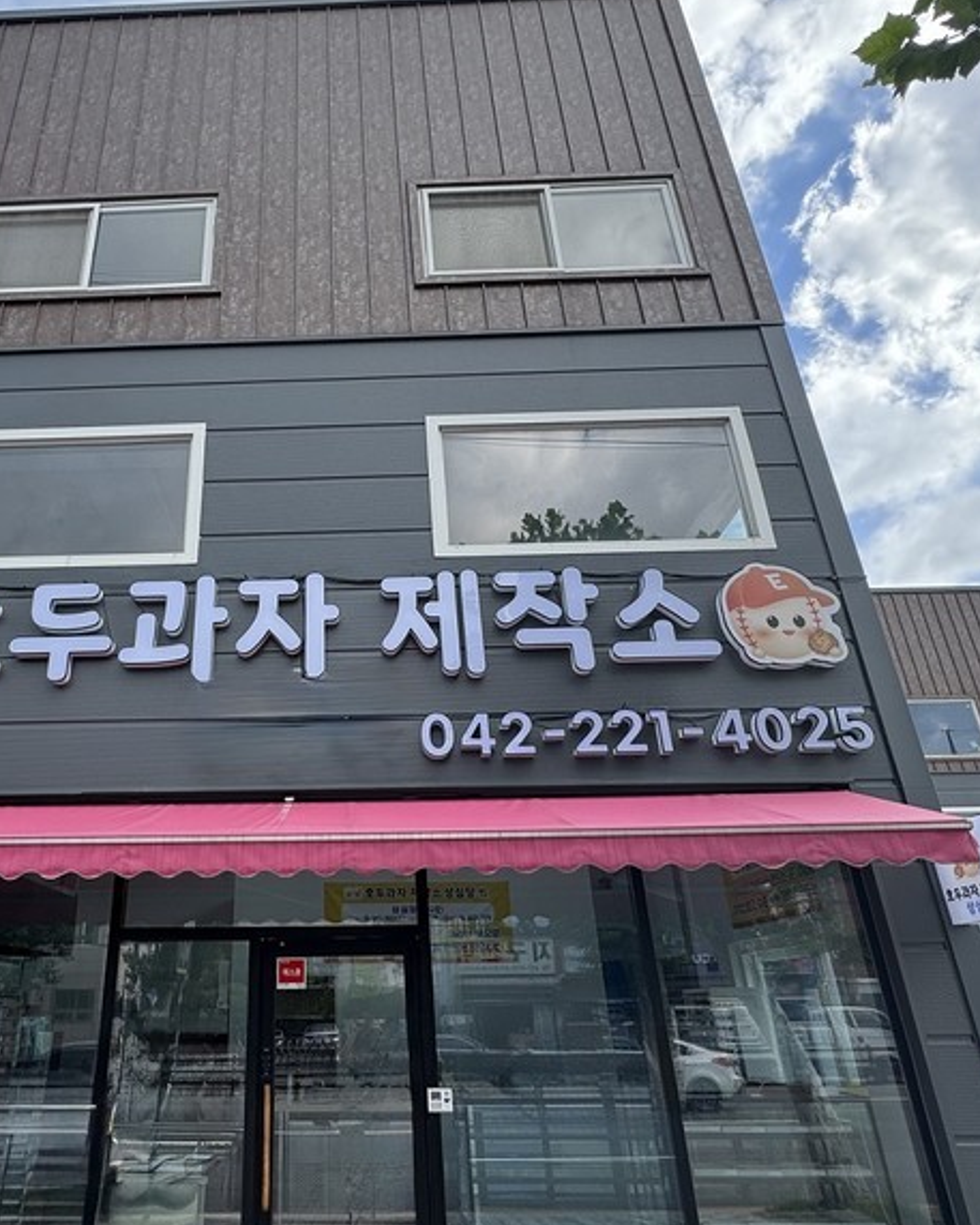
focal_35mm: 23
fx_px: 834
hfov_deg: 59.4
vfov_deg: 72.5
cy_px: 640
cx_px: 322
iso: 40
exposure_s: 1/498
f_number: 2.2
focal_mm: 2.22
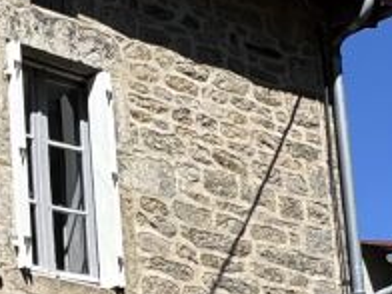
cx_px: -220
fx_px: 1166
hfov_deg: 17.0
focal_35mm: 103
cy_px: 478
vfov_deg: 13.3
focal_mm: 2.22
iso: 40
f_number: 2.2
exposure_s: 1/2028
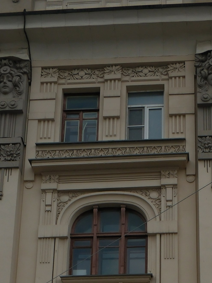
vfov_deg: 21.3
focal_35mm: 81
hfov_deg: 18.1
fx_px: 662
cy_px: 393
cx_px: 166
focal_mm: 18
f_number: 8
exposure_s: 1/420
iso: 640
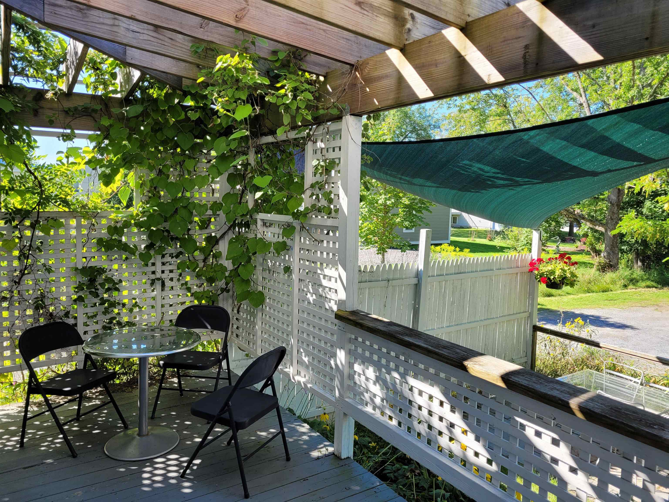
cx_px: 334
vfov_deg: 53.1
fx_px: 502
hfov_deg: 67.3
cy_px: 251
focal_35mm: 26
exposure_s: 1/466
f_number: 1.8
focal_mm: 5.4
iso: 40
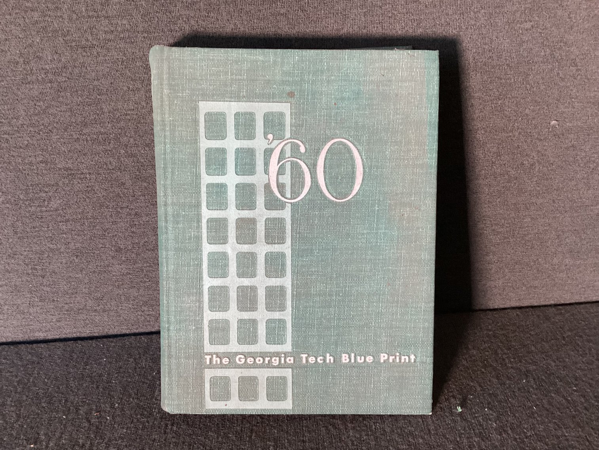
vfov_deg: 45.4
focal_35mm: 31
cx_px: 300
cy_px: 225
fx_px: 536
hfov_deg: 58.3
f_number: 2.4
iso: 320
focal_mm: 3.3
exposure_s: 1/60
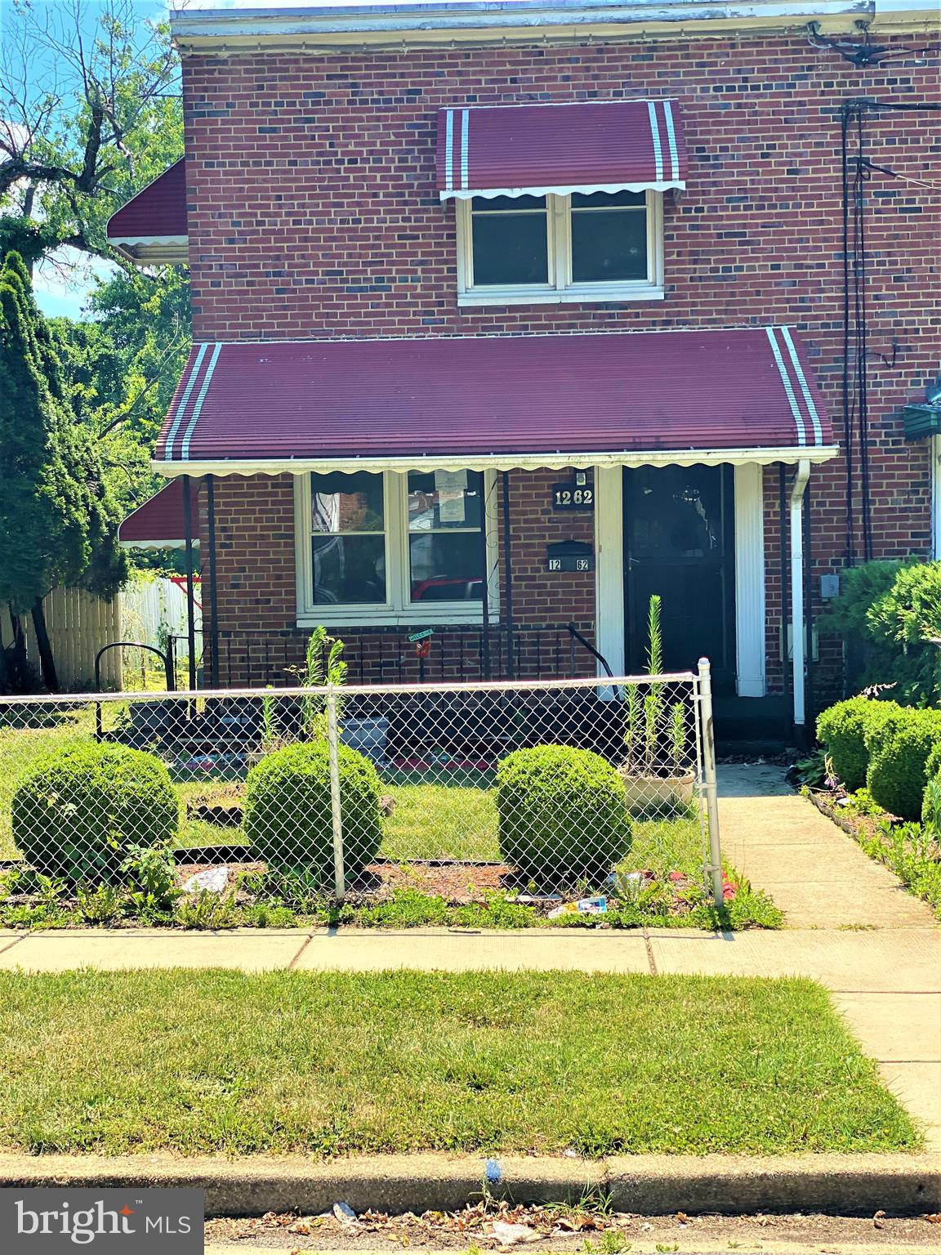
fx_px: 1885
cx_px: 470
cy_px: 628
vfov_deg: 36.8
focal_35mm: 52
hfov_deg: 28.0
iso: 20
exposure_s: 1/716
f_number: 2
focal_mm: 6
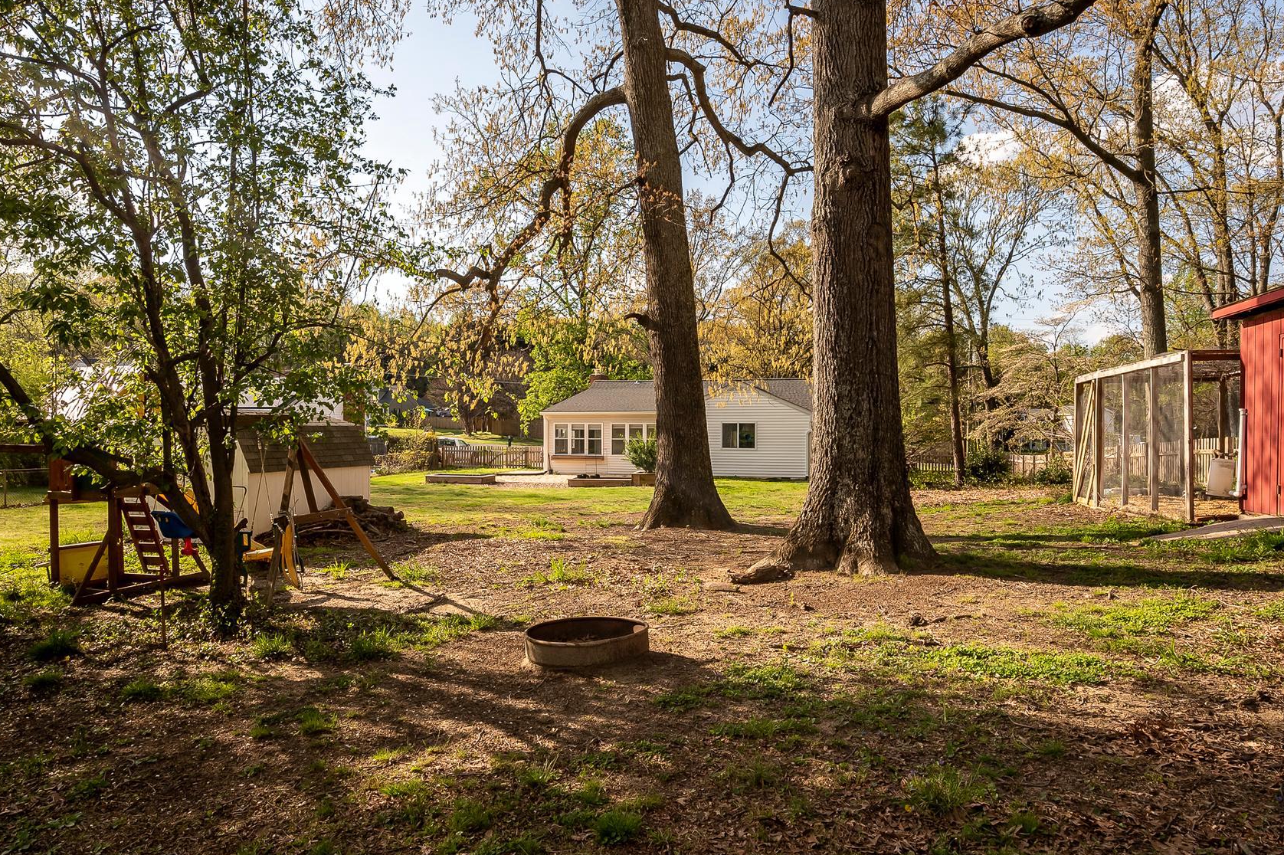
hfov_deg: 78.5
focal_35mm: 22
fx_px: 784
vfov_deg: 57.2
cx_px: 604
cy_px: 428
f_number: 16
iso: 320
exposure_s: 1/250
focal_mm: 18
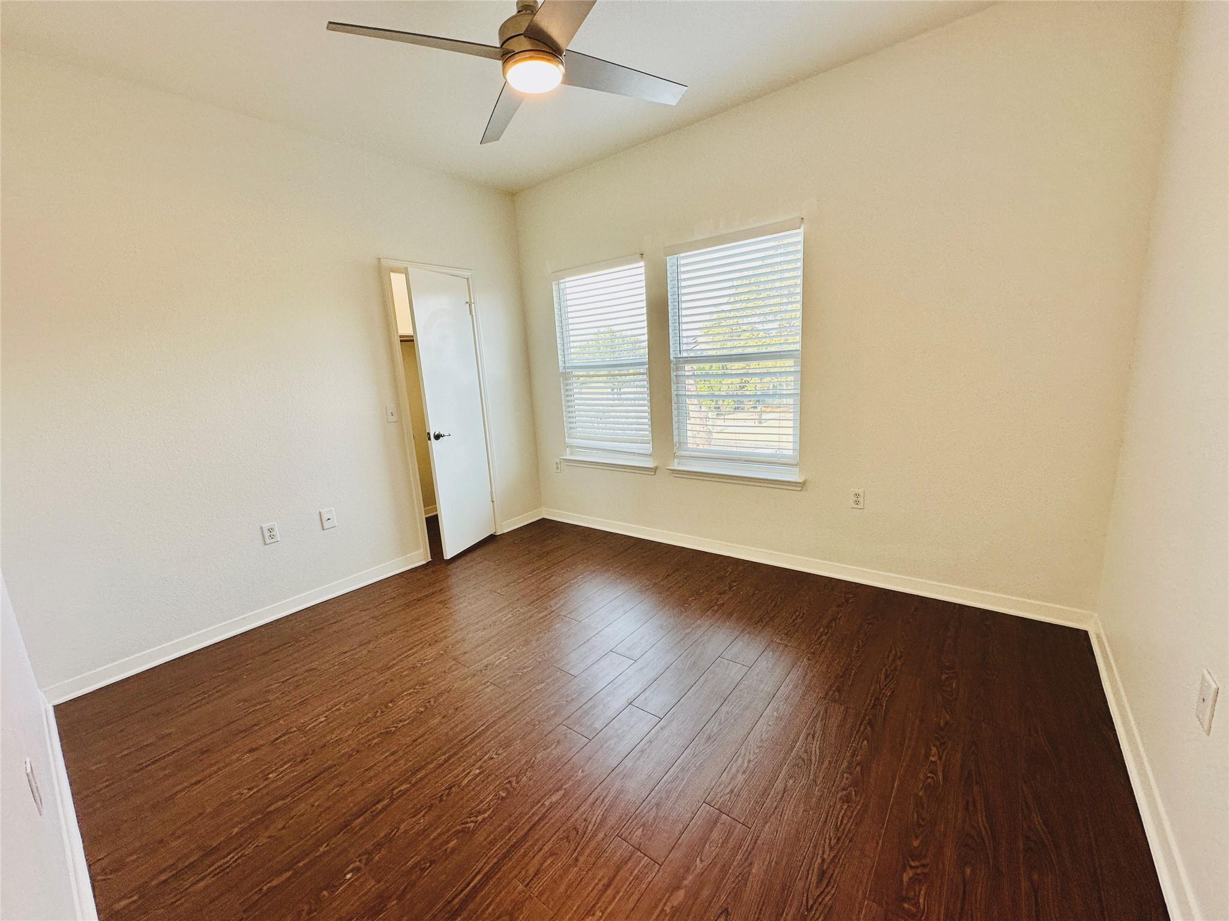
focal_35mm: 14
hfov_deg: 102.1
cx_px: 614
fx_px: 497
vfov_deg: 85.7
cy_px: 460
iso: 100
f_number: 2.2
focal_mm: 2.22
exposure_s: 1/120
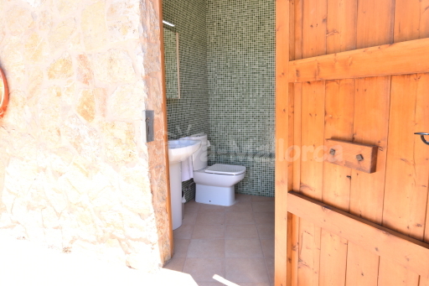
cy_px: 143
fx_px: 286
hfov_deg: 73.8
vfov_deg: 53.1
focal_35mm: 24
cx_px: 214
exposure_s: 1/40
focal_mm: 16
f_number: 7.1
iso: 100
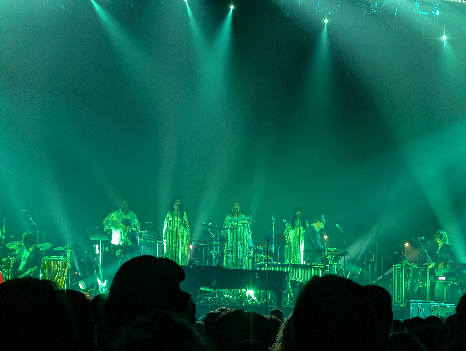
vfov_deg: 14.0
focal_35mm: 106
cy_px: 176
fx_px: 1429
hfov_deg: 18.5
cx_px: 233
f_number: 3.5
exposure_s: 1/50.2
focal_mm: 19
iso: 457
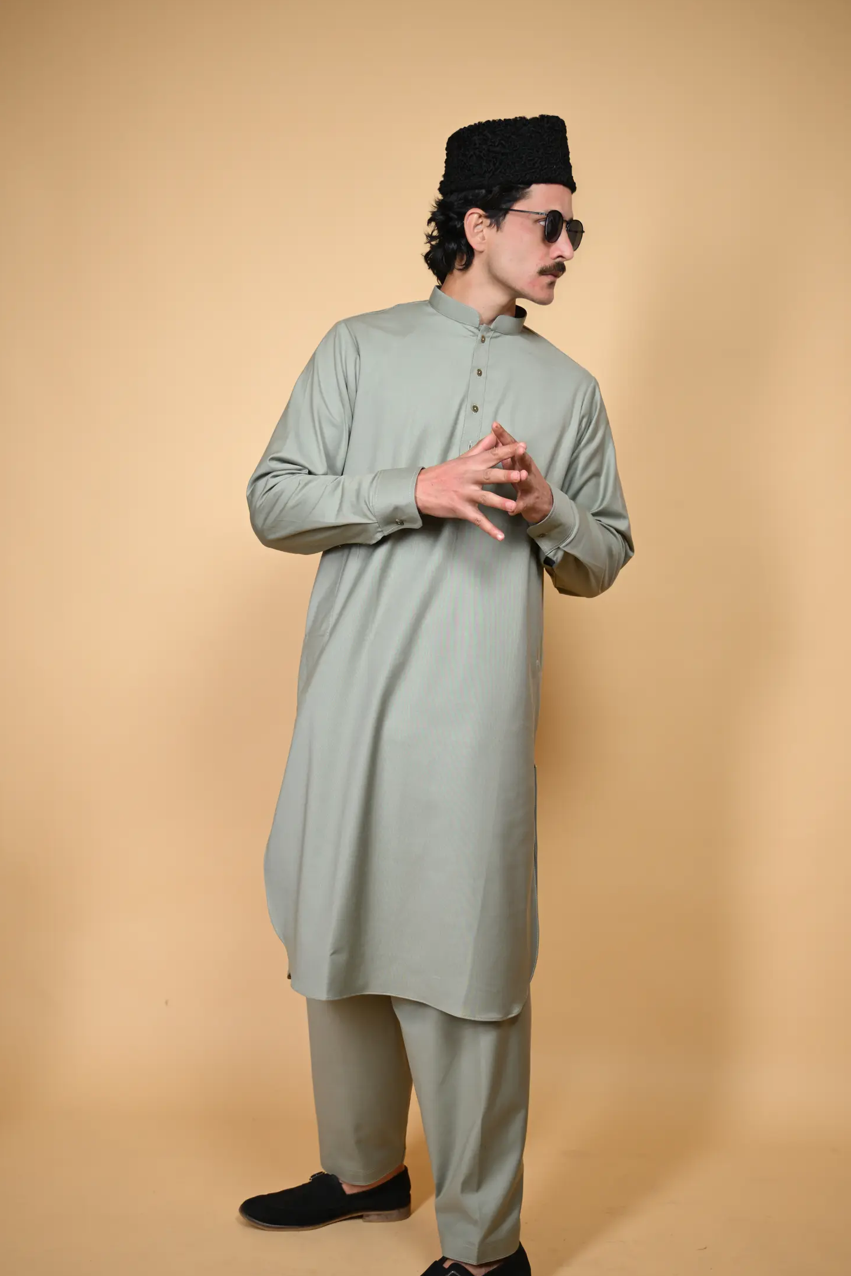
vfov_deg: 41.9
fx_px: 1666
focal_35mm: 47
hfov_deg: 28.6
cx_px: 478
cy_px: 684
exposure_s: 1/200
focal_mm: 40
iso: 100
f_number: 2.8
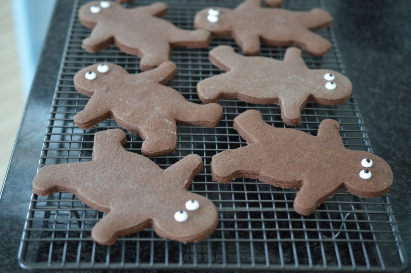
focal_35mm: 60
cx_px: 206
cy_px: 136
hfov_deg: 33.4
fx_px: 684
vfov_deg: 22.6
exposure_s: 1/60
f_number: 2.8
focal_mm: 40
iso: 1600
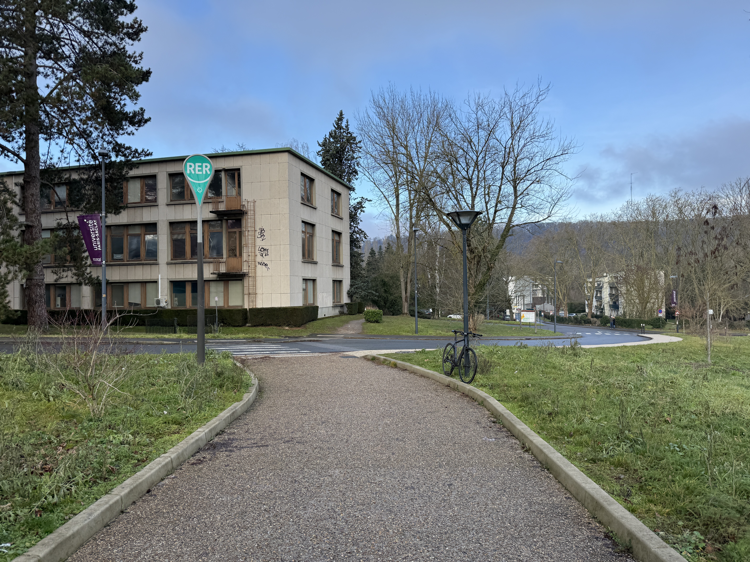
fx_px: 520
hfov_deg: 71.6
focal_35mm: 24
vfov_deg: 56.8
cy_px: 281
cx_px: 375
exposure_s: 1/1493
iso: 80
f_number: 1.78
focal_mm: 6.76
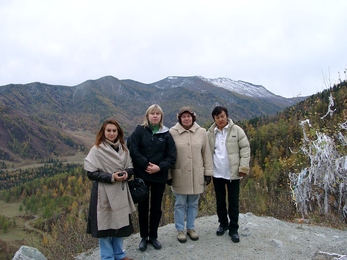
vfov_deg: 41.8
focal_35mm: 34
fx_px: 341
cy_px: 130
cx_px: 174
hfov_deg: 54.0
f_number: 2.8
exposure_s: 1/113
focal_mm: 7.13
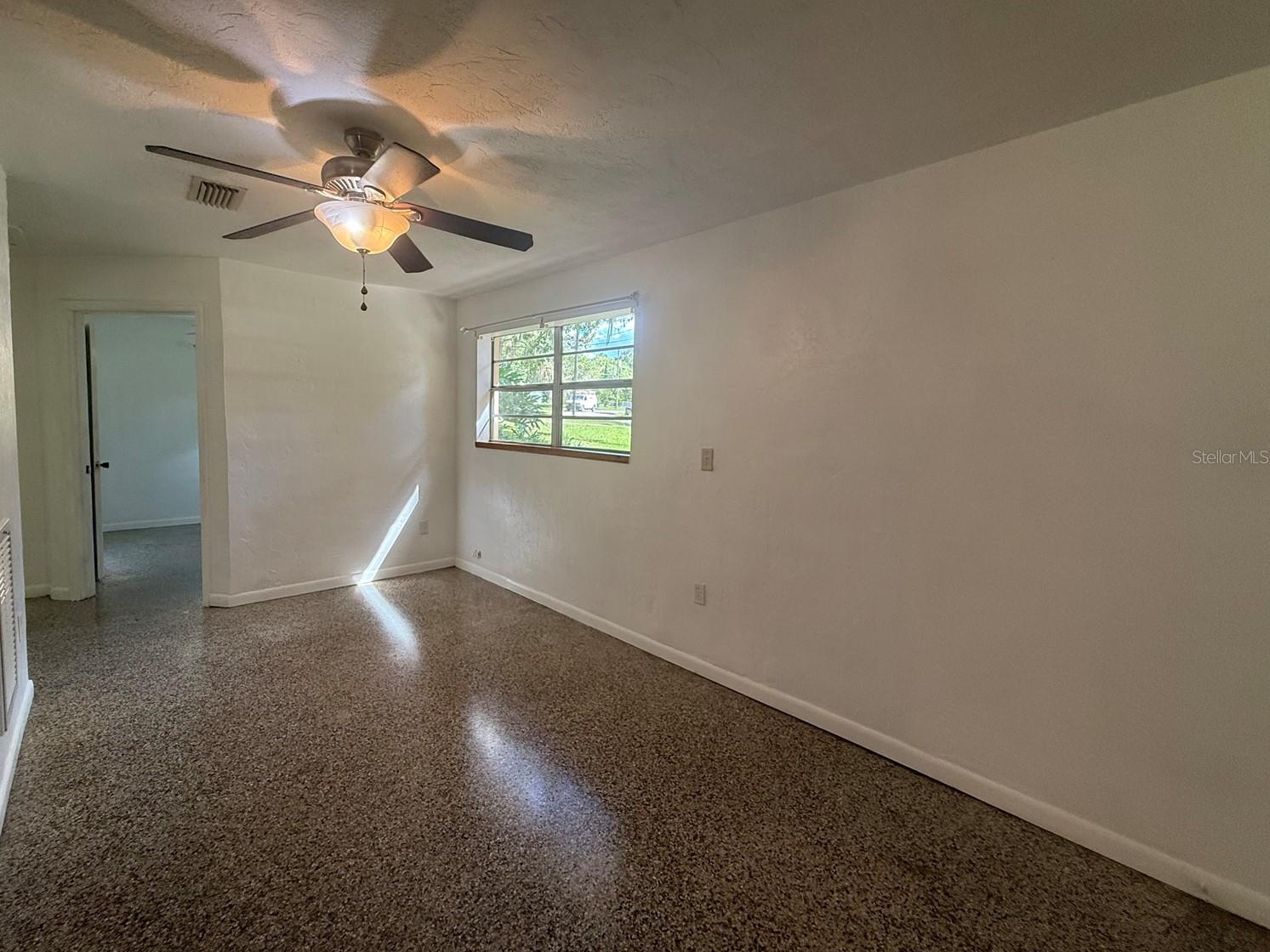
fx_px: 550
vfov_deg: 81.7
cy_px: 456
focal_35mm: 15
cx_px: 592
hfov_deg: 98.0
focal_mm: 2.22
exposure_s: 1/120
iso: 160
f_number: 2.2
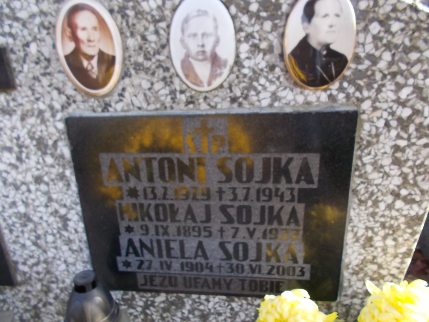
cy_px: 161
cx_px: 214
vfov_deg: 53.1
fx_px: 322
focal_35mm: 26
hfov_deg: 67.3
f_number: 3.2
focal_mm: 4.6
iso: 80
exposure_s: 1/80
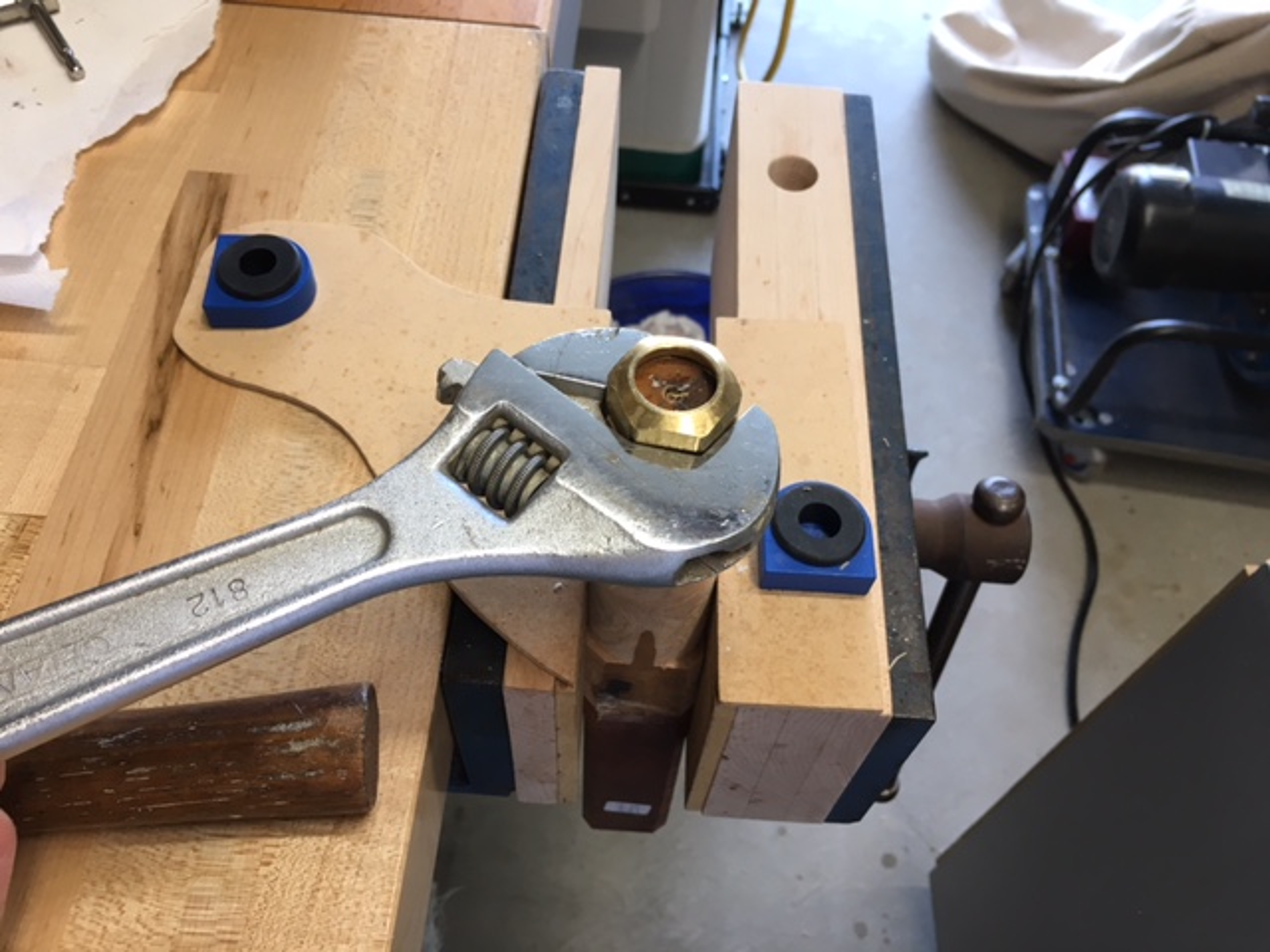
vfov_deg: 48.2
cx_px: 635
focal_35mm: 29
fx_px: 1064
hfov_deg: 61.7
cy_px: 476
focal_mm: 4.15
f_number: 2.2
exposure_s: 1/30
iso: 25
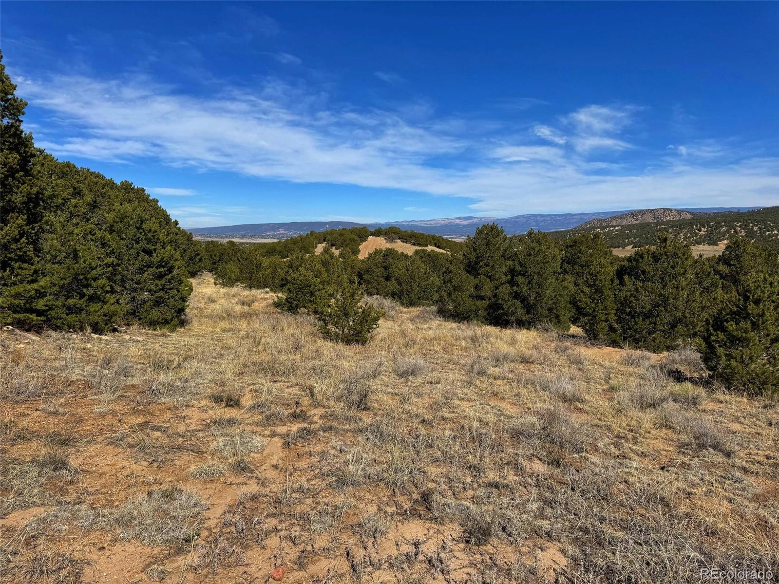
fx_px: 540
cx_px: 390
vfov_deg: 56.8
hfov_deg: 71.6
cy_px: 292
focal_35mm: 24
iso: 80
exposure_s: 1/7937
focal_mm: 6.76
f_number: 1.78
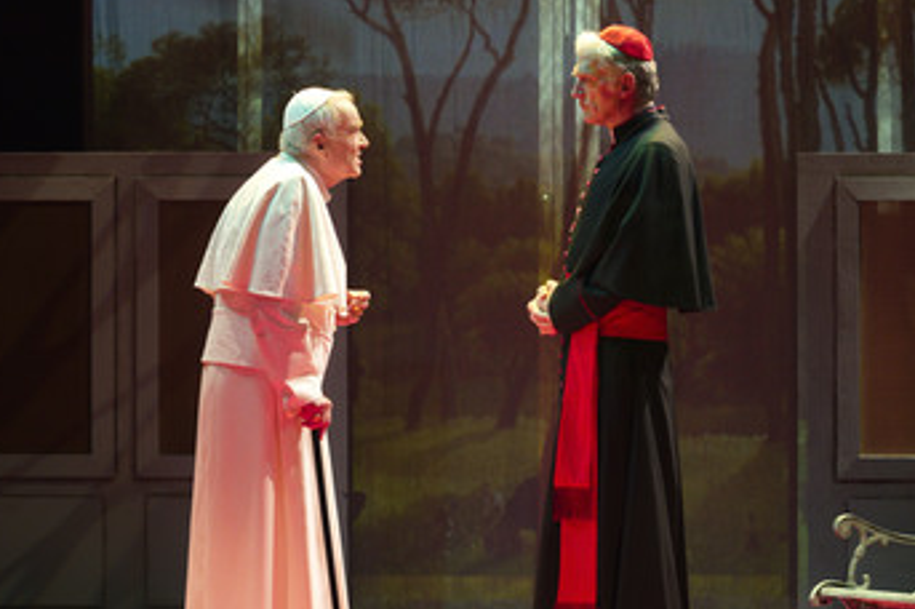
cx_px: 433
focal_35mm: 113
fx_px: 2869
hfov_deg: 18.1
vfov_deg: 12.1
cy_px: 350
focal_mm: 86
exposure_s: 1/200
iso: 1600
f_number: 5
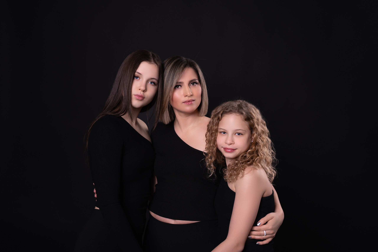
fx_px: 525
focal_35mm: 50
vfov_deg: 27.0
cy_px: 126
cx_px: 189
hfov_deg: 39.6
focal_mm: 50
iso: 200
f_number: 3.2
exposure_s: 1/160
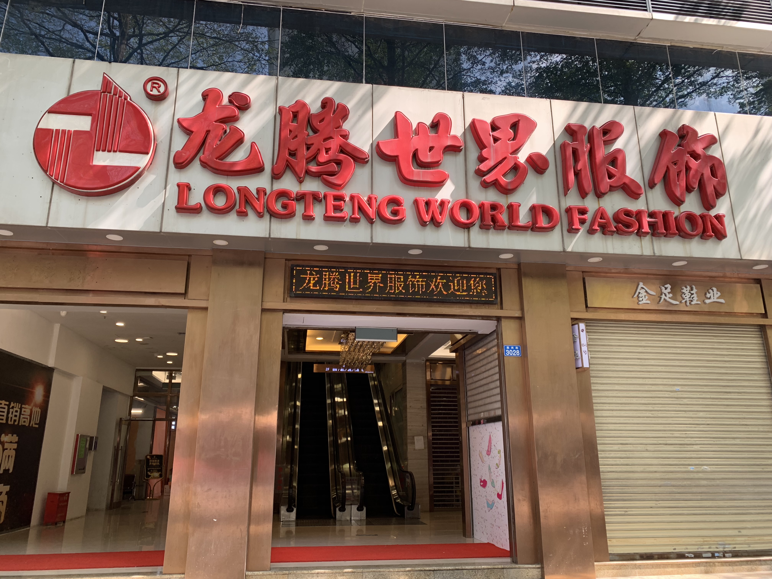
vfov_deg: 53.1
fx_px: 580
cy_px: 290
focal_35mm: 26
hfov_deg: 67.3
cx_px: 386
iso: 32
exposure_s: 1/122
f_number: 1.8
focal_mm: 4.25
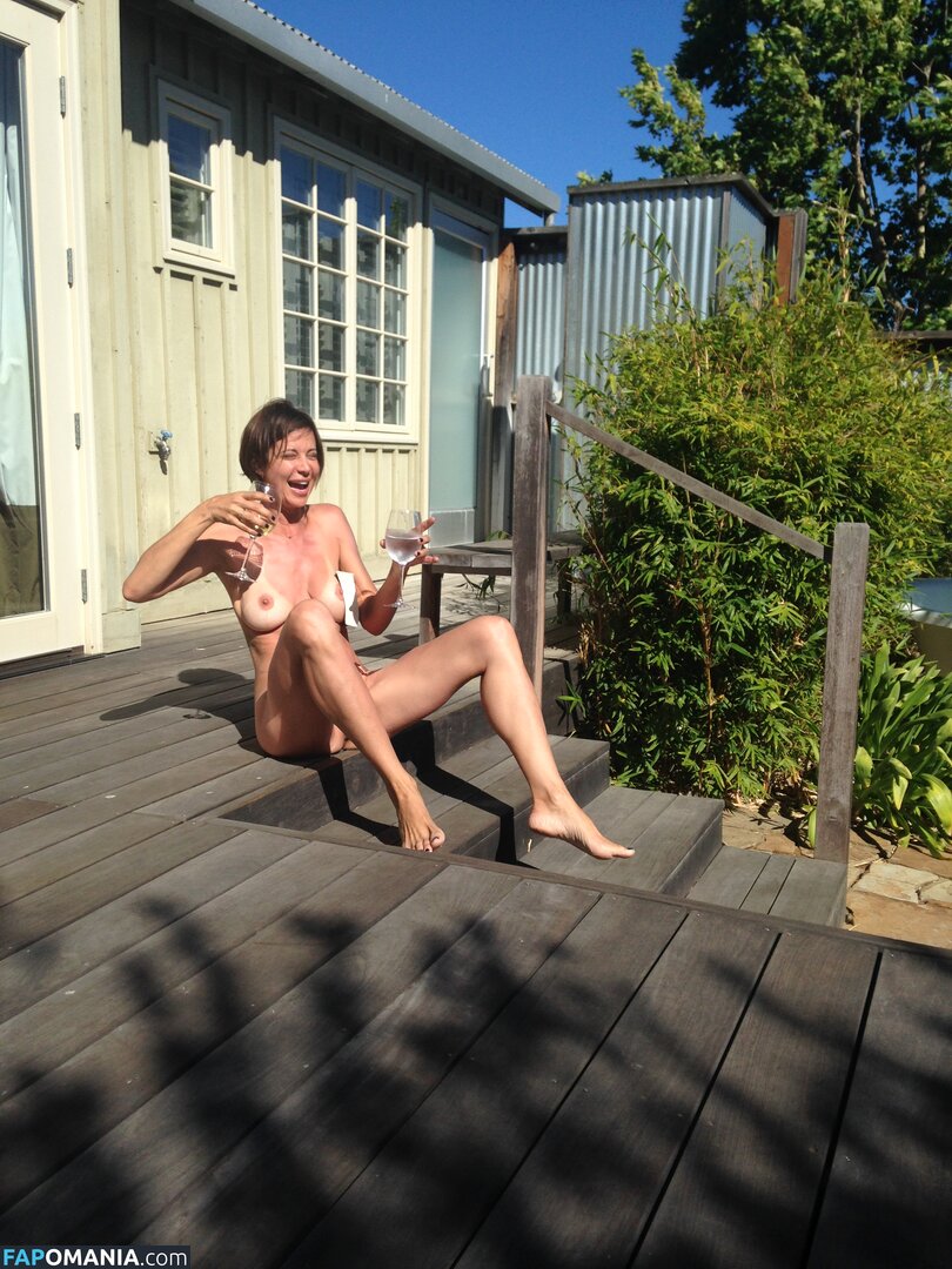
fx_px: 1210
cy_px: 634
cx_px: 476
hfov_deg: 42.9
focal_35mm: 33
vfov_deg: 55.4
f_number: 2.4
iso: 50
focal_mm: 4.12
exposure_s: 1/2262
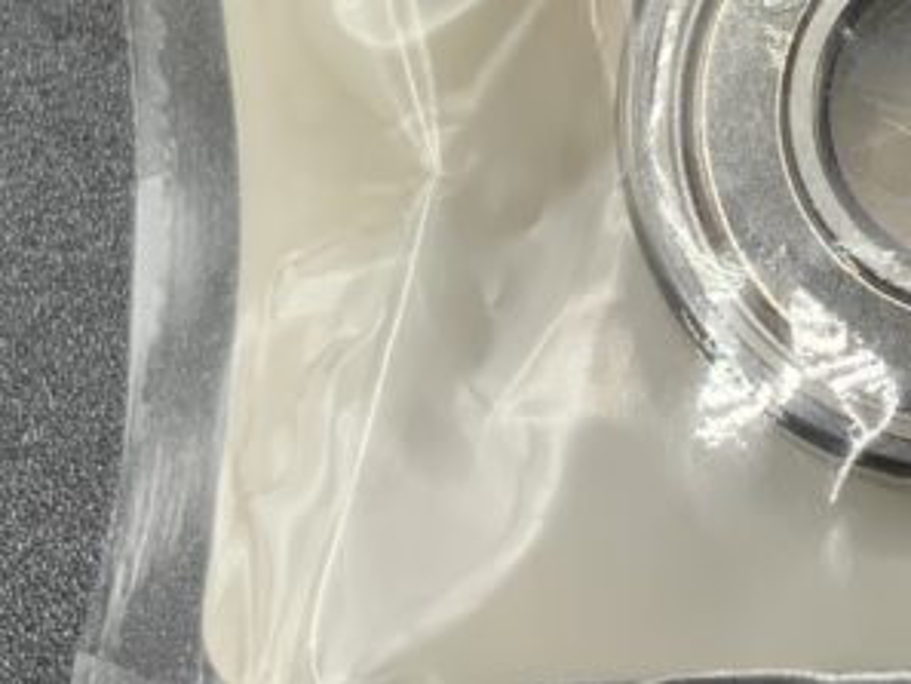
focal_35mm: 100
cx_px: 911
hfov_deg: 19.1
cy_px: 0
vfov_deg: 14.6
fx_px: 2633
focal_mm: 3
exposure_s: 1/220
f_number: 1.8
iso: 16
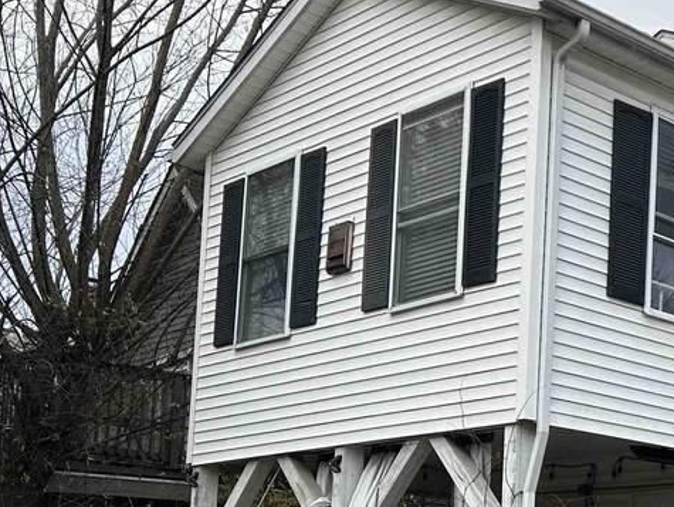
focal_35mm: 70
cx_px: 809
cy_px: 507
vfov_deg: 20.4
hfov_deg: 25.0
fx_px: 1364
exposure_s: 1/718
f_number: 1.5
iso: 50
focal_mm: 5.7
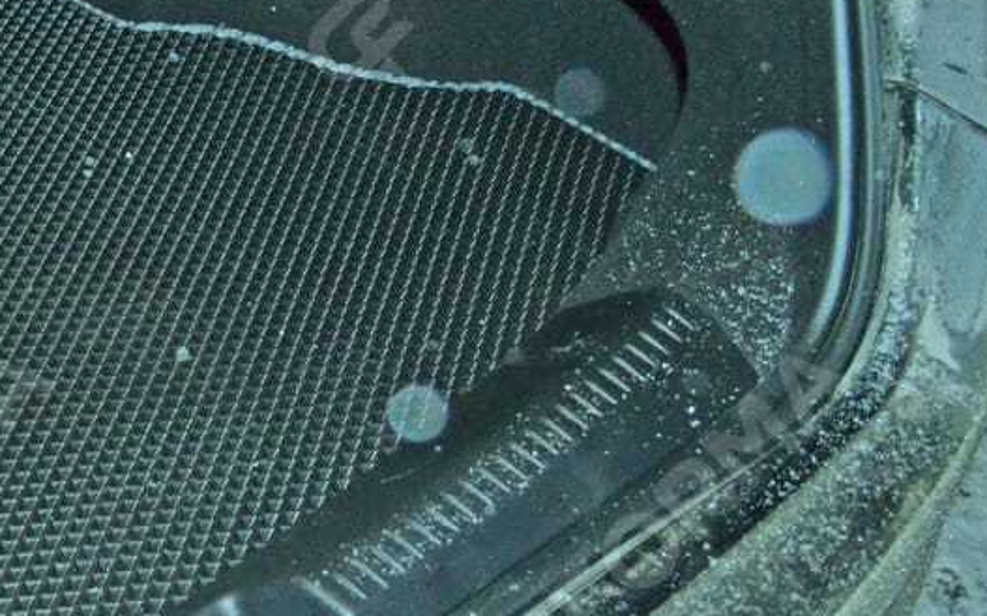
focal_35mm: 73
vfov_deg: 17.8
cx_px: -107
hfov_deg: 26.0
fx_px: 1963
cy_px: 301
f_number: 3.5
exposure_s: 1/60
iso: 3200
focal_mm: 18
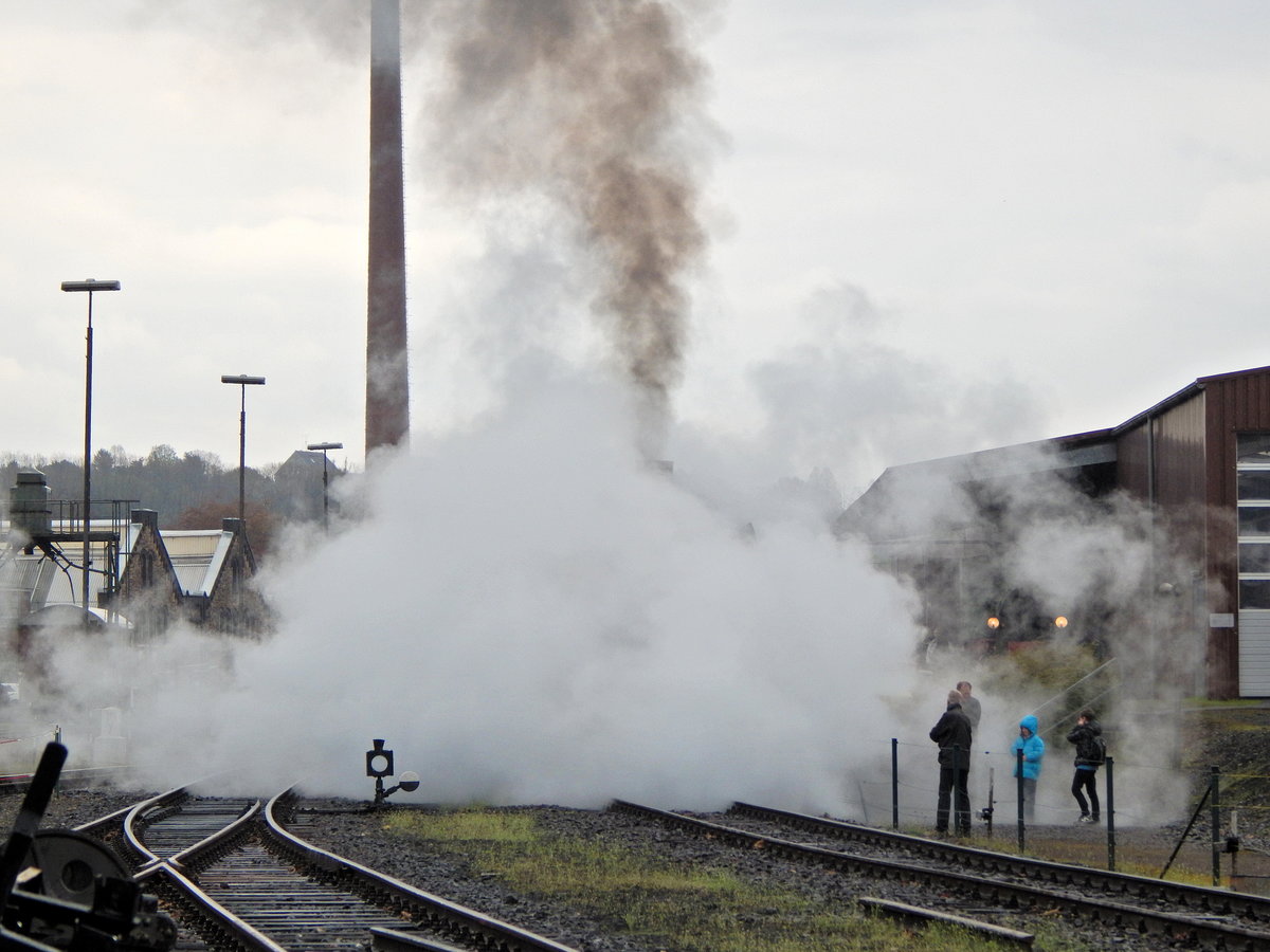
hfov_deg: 15.2
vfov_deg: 11.4
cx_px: 635
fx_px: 4769
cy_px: 476
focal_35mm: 130
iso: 125
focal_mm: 23.4
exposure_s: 1/250
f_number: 4.8
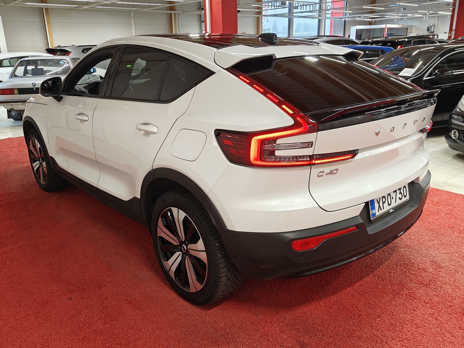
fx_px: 402
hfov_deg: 60.0
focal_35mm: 30
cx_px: 232
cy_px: 174
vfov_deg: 46.8
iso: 80
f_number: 1.8
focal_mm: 5.59
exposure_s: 1/100
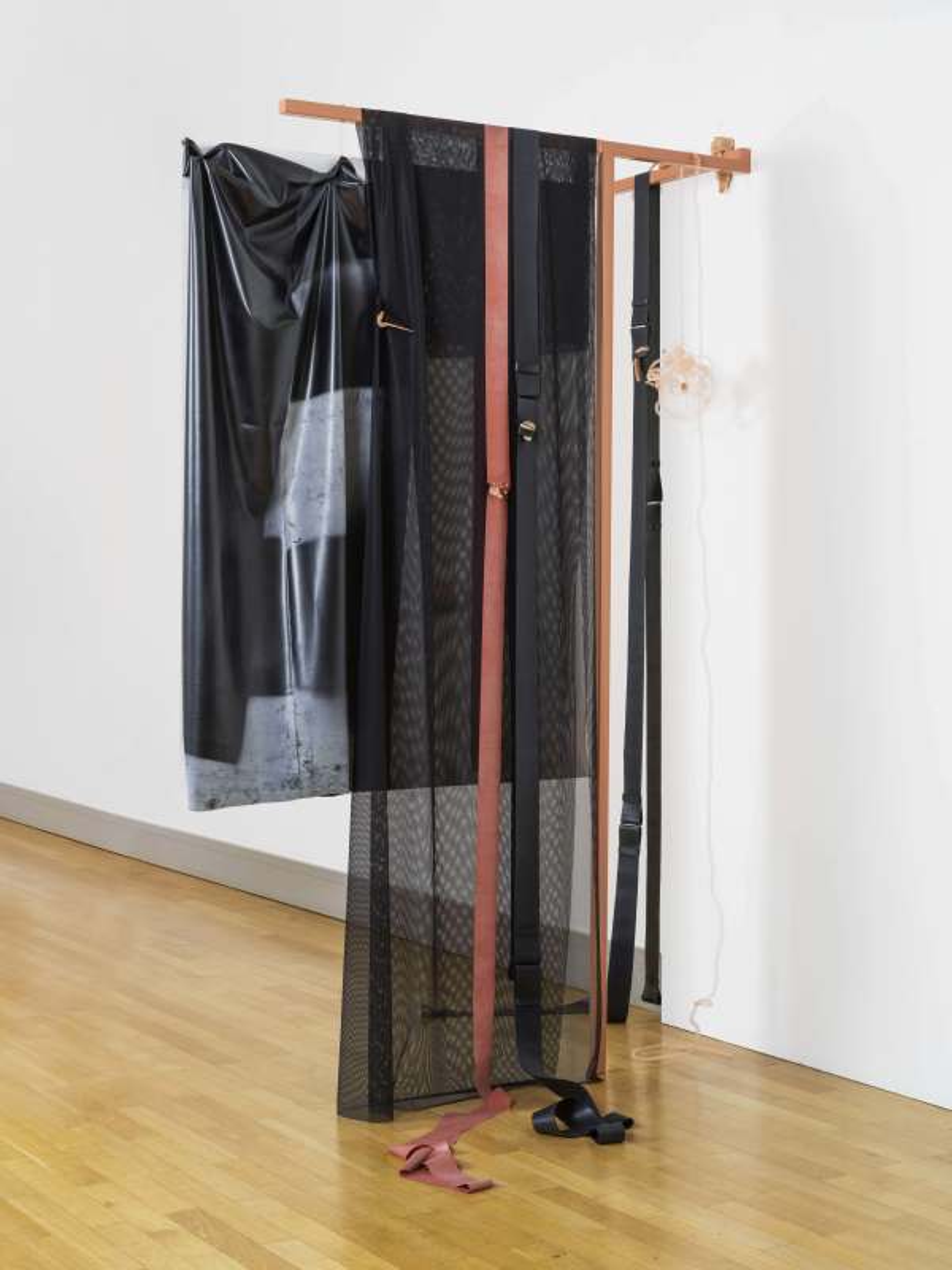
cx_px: 476
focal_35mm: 51
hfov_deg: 28.6
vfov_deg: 37.5
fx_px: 1870
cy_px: 635
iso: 200
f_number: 13
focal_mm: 65
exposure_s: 1/250
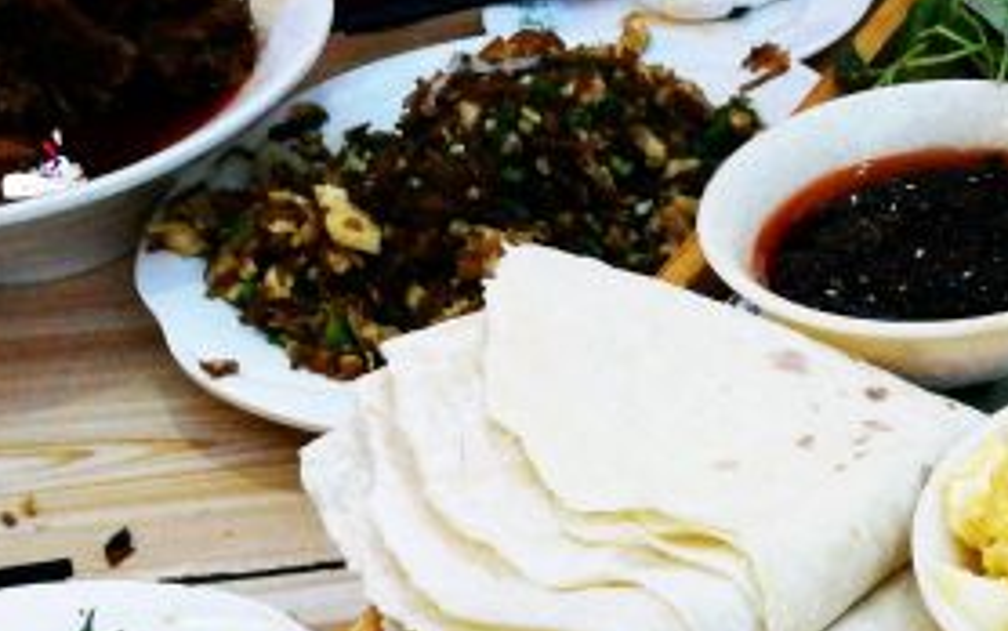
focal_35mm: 72
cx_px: 841
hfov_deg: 27.8
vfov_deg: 16.6
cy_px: 919
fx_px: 1979
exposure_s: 1/20
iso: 500
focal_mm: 3.95
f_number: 2.2
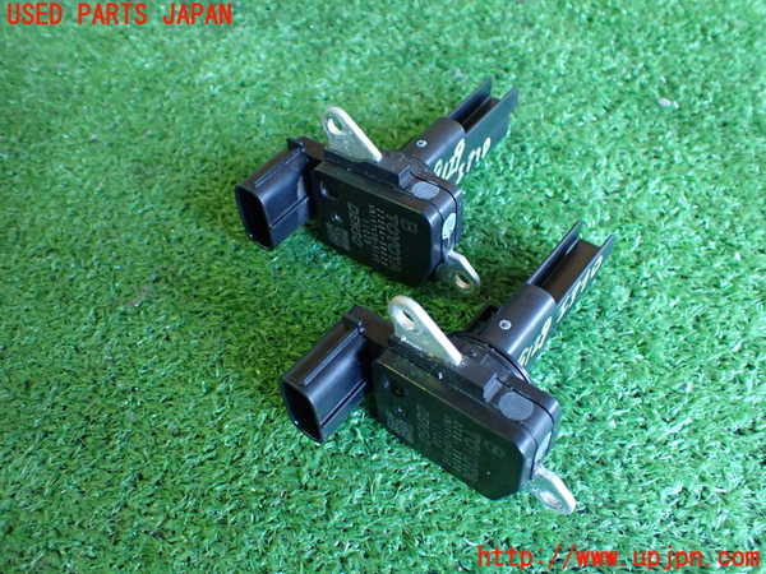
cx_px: 383
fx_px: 664
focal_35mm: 30
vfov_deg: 46.8
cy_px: 287
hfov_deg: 60.0
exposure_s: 1/30
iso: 800
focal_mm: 5.4
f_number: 2.3
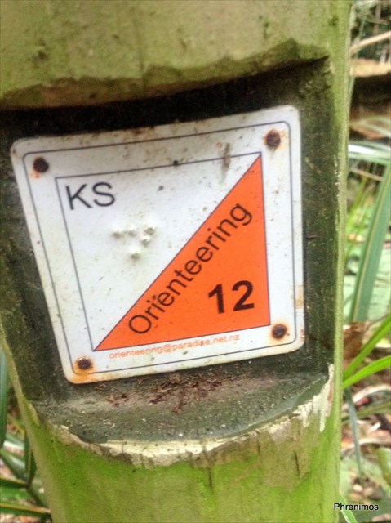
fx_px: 528
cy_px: 262
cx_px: 196
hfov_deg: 40.6
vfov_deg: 52.7
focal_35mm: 35
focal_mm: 4.28
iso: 250
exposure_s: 1/20
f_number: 2.4
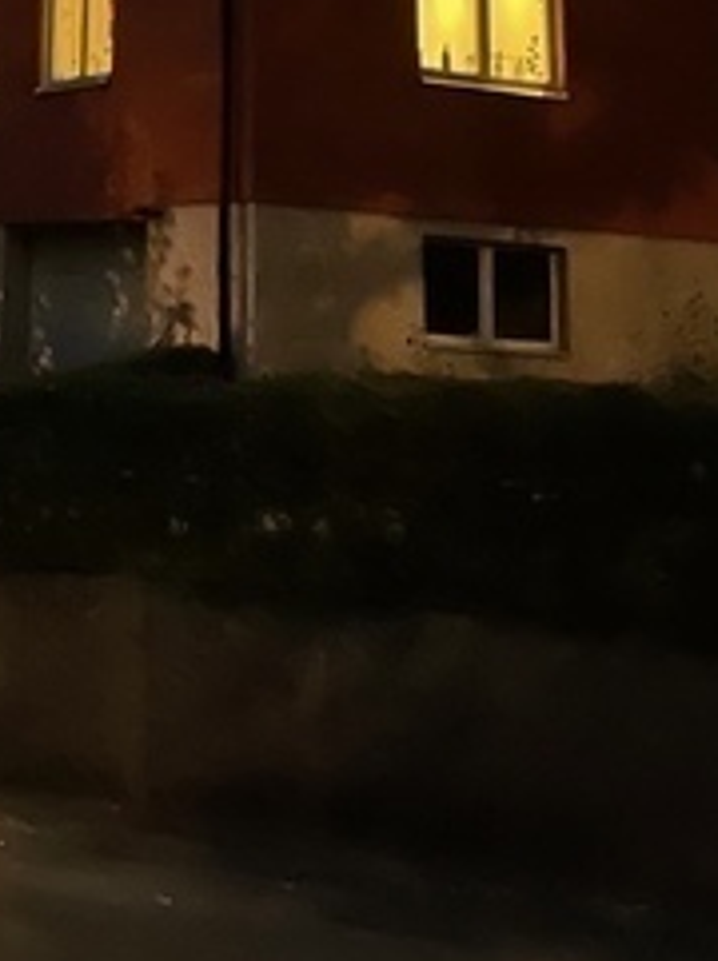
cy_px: -367
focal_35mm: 83
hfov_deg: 17.2
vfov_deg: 20.9
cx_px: -60
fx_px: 2302
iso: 500
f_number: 1.6
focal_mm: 4.2
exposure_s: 1/8
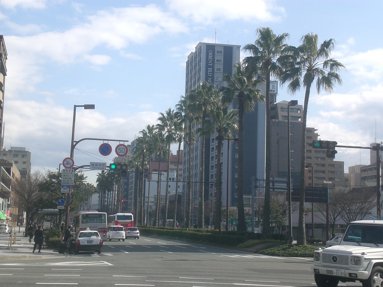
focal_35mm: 63
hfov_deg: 30.7
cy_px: 144
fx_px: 697
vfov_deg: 23.3
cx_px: 192
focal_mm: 10.4
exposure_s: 1/200
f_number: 5.7
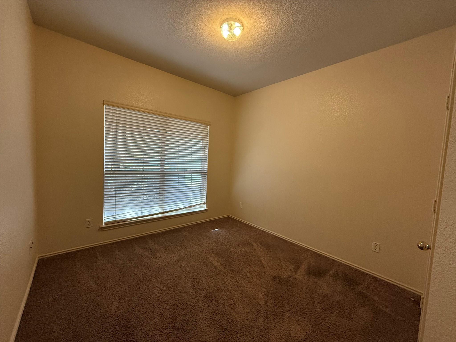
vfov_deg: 85.7
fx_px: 184
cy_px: 171
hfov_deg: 102.1
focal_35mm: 14
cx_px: 228
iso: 320
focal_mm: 2.22
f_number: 2.2
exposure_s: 1/120
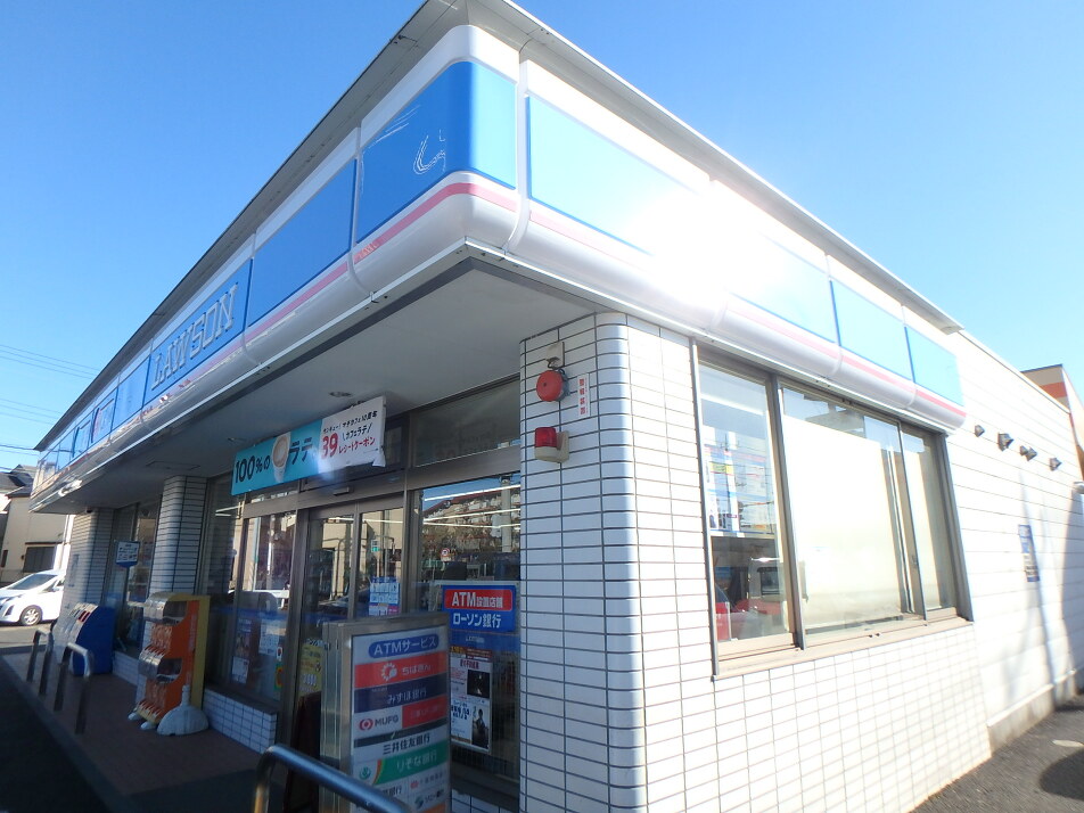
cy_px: 406
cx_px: 542
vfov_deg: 63.4
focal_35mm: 21
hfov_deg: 79.0
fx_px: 658
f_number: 3.5
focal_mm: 3.7
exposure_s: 1/640
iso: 125
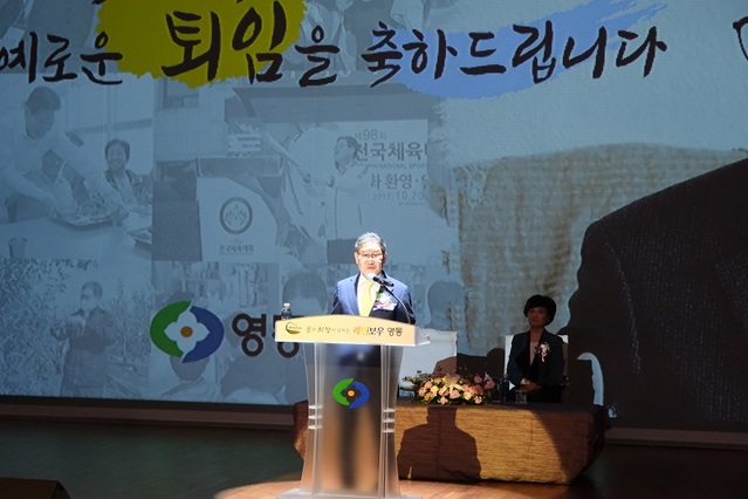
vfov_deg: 16.7
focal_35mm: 82
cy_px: 250
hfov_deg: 24.8
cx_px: 374
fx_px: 1704
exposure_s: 1/160
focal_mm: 54.5
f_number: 4
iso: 5000
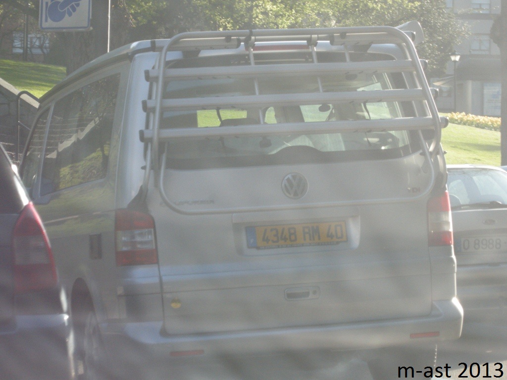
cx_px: 254
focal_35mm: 123
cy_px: 190
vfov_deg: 12.0
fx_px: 1802
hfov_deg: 16.0
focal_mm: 26.3
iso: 210
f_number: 5.3
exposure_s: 1/250
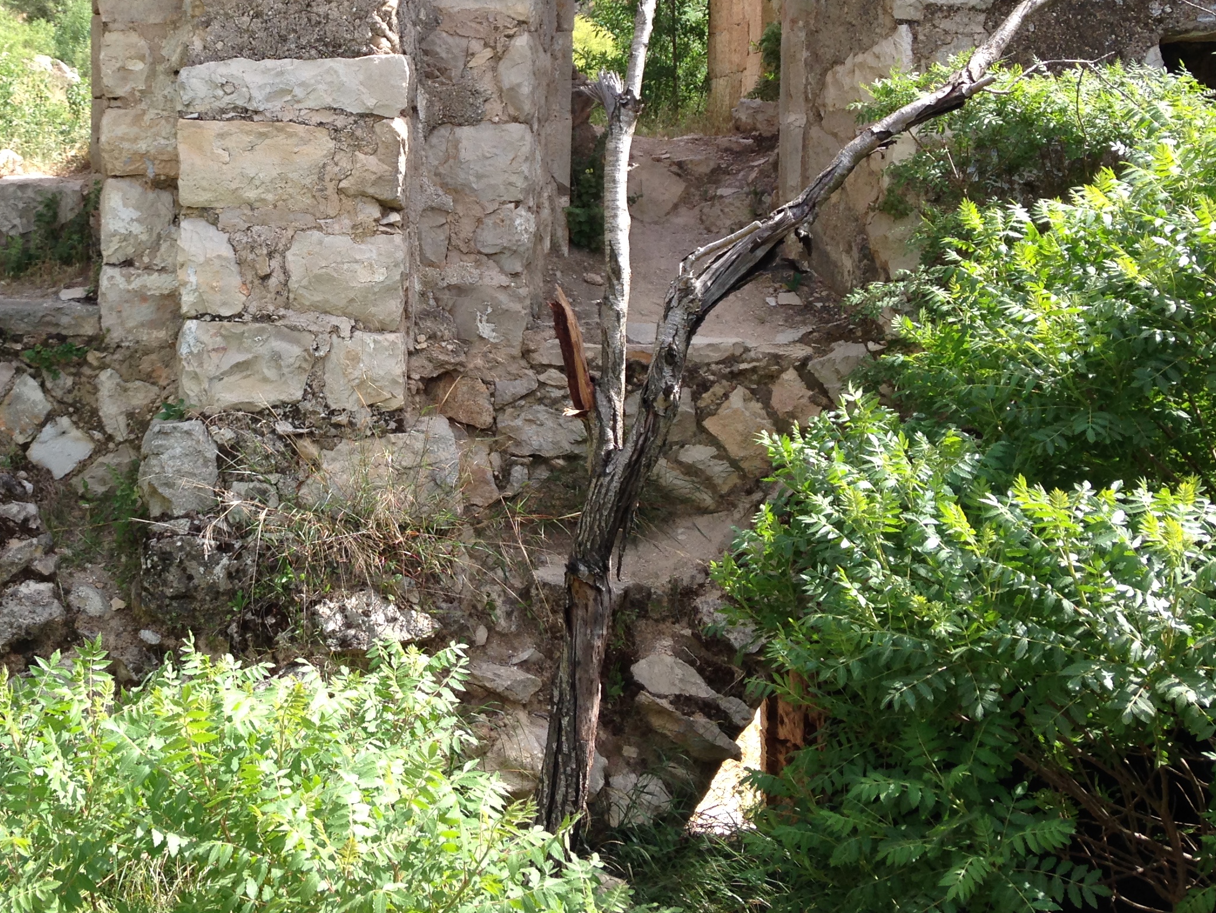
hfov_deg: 36.0
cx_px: 303
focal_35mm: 52
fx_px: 1827
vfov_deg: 27.6
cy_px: 213
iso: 50
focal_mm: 4.12
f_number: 2.4
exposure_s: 1/511
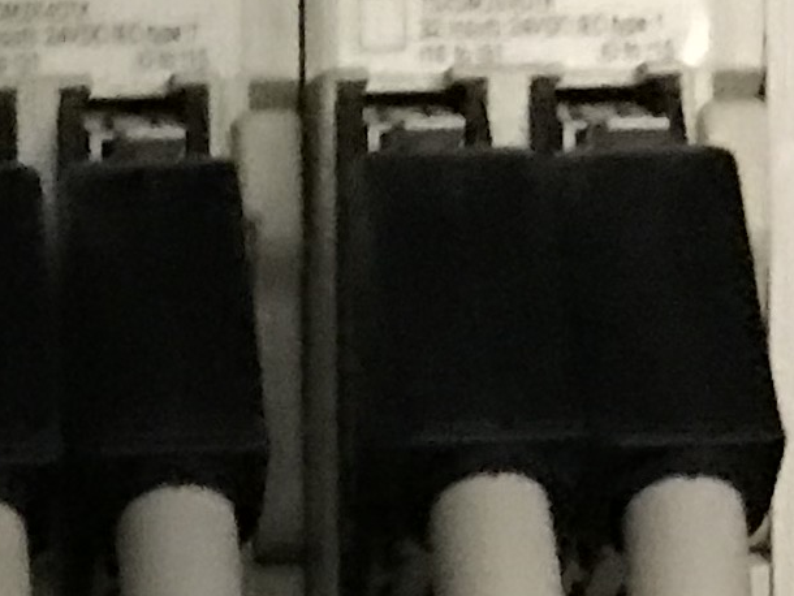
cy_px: 1003
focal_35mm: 185
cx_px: -379
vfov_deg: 7.8
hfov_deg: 10.3
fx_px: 4245
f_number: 1.8
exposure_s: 1/4
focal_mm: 3.99
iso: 160
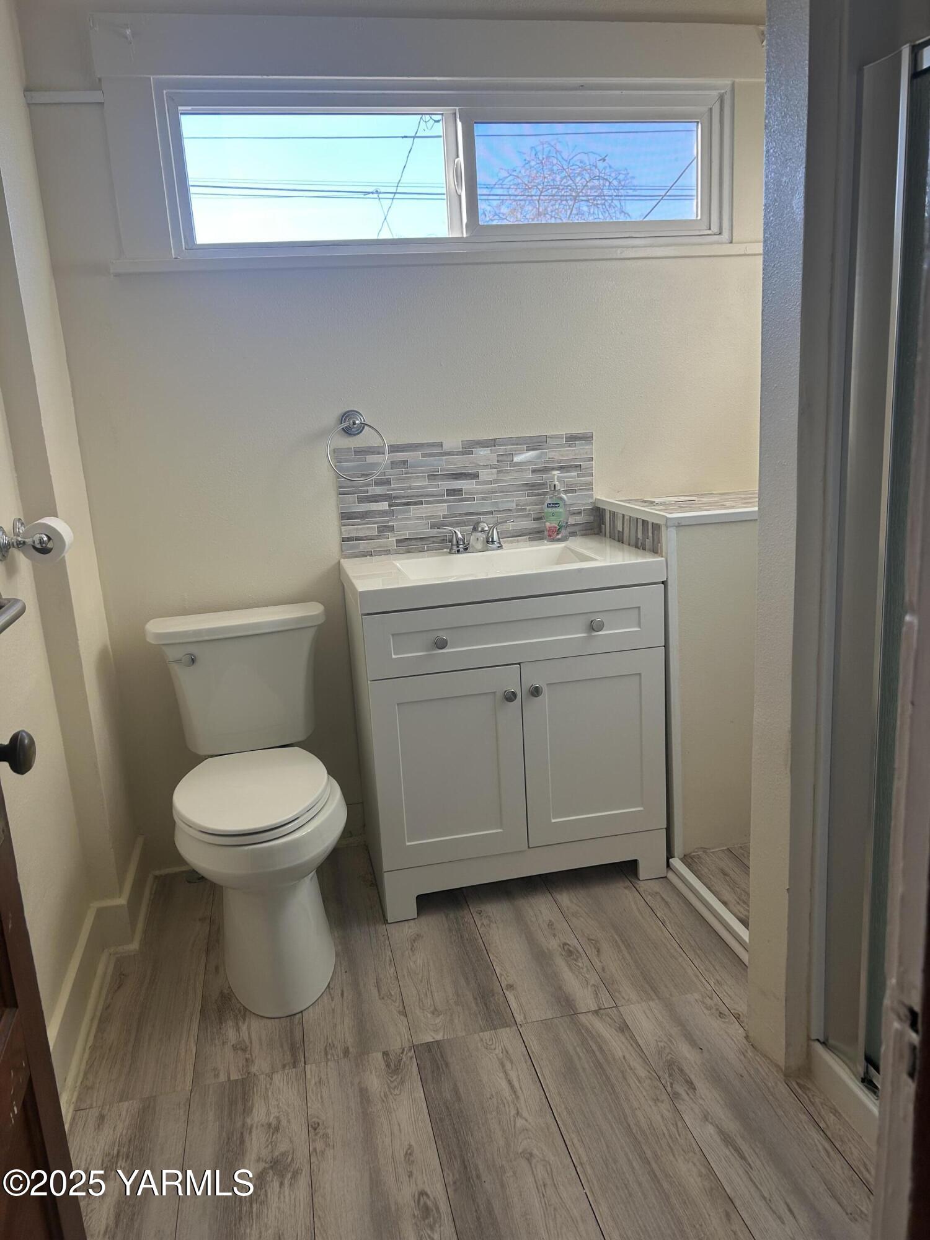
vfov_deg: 67.3
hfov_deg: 53.1
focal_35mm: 26
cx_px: 465
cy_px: 620
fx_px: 931
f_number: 1.5
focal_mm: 5.7
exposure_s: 1/152
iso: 50
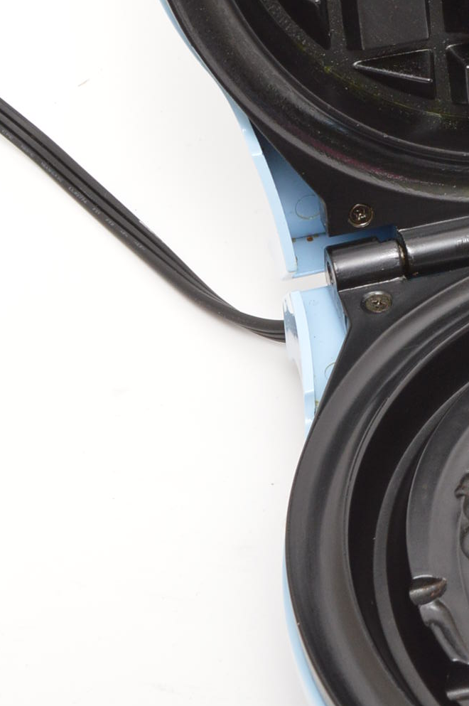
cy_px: 237
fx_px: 2047
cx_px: 695
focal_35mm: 105
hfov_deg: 12.5
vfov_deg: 19.5
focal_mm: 23
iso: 400
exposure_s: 1/125
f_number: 9
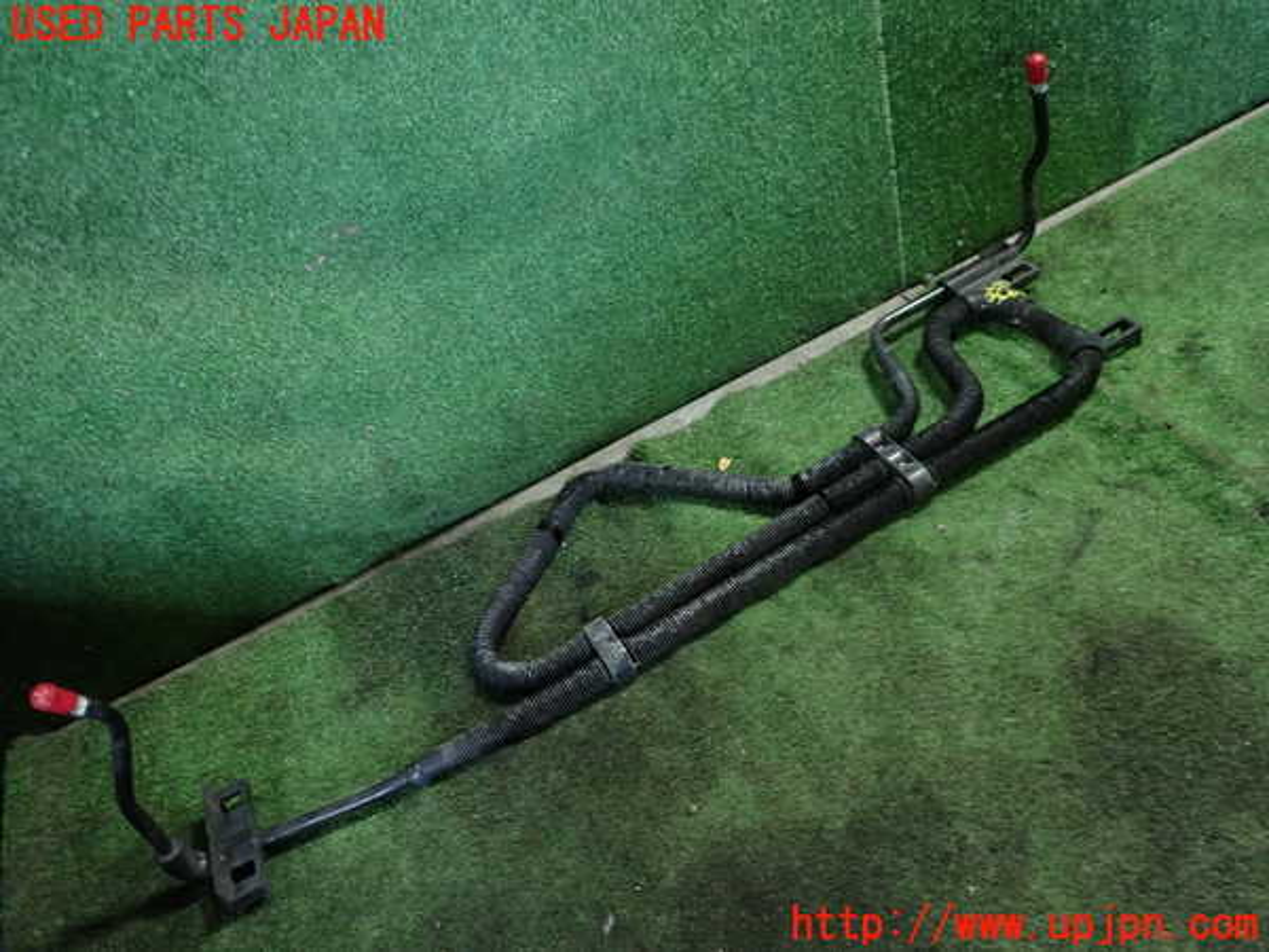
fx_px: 1100
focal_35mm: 30
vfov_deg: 46.8
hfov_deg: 60.0
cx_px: 634
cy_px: 476
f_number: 2.3
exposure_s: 1/30
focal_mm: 5.4
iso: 250
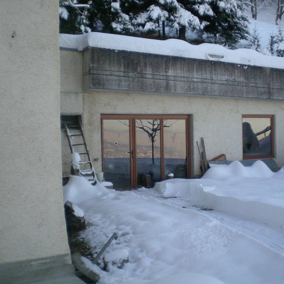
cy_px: 142
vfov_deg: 37.6
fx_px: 418
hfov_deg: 37.4
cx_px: 172
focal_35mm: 45
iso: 50
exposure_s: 1/243
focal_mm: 6.3
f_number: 3.1
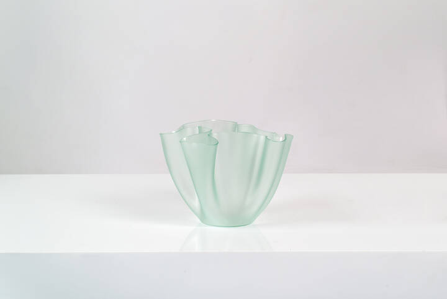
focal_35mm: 50
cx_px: 224
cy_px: 150
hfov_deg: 39.6
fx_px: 621
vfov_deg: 27.0
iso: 100
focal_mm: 50
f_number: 11
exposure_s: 1/200
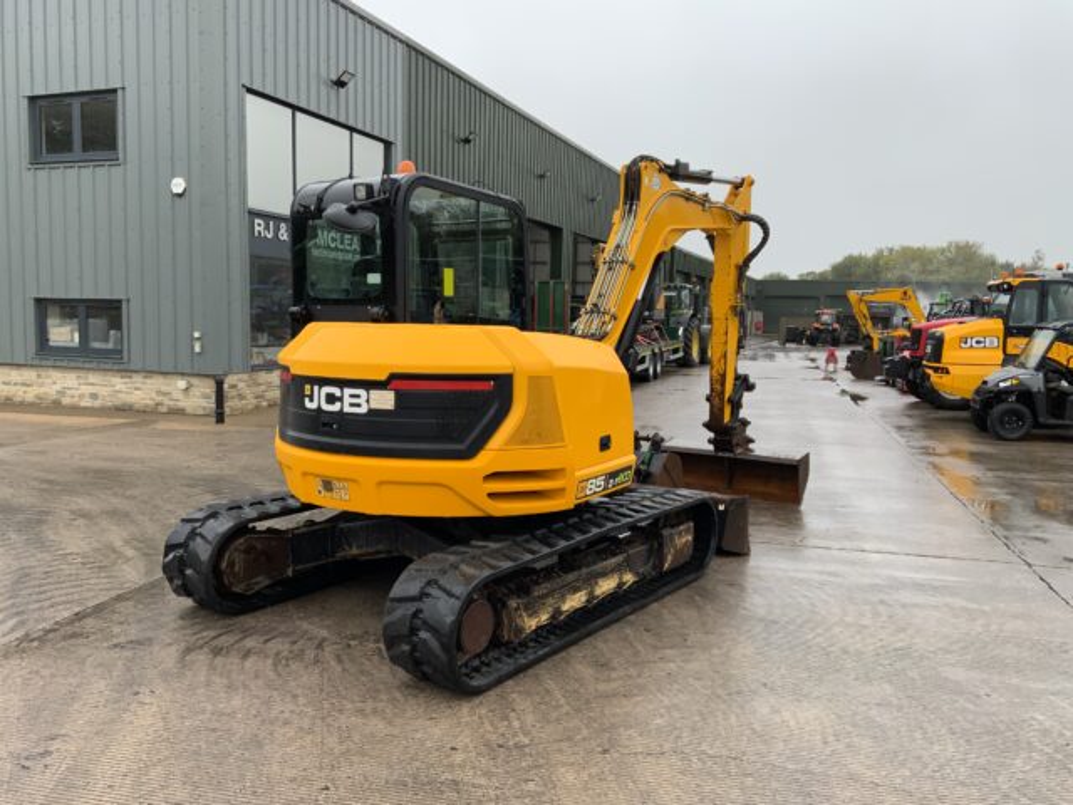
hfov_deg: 61.7
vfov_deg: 48.2
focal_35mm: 29
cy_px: 402
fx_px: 899
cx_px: 536
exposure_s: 1/259
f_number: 1.8
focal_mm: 3
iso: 16
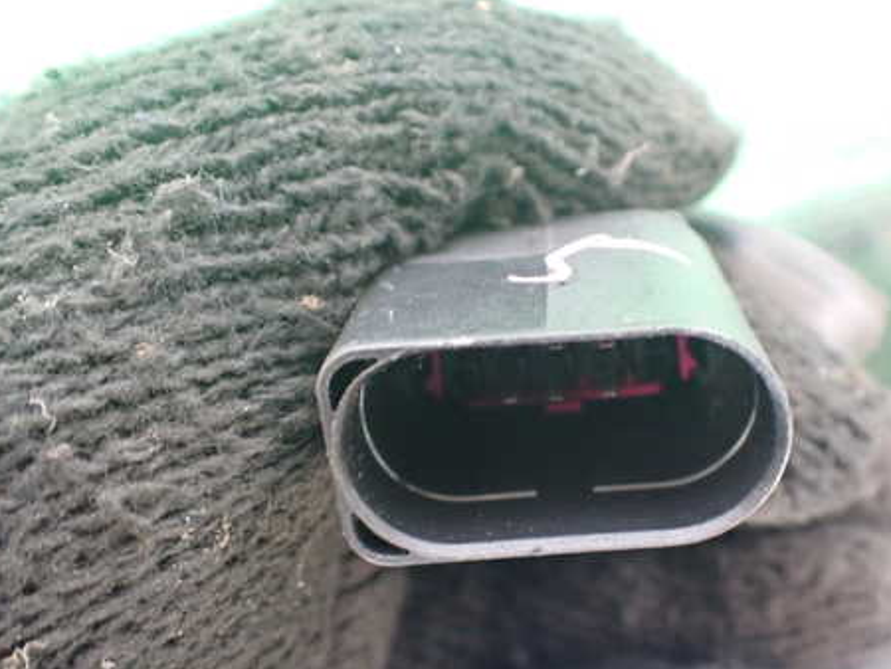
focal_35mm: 40
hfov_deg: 46.5
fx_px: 1030
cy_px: 392
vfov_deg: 35.9
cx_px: 541
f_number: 2.3
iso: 1000
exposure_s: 1/30
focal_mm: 5.4
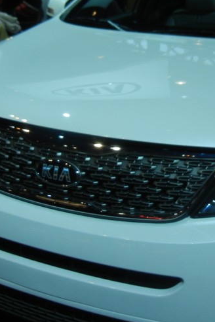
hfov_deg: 20.9
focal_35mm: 65
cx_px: 124
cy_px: 77
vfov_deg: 30.4
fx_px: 582
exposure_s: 1/138
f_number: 3.5
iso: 160
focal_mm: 5.4
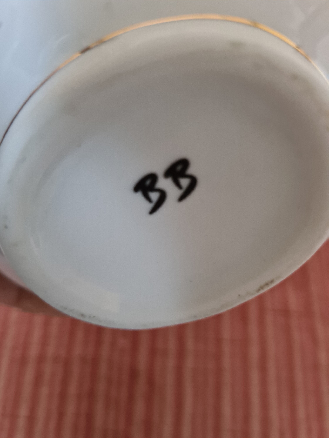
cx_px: 164
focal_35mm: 26
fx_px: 329
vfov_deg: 67.3
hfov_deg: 53.1
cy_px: 219
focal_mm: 5.4
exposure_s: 1/25
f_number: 1.8
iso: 640
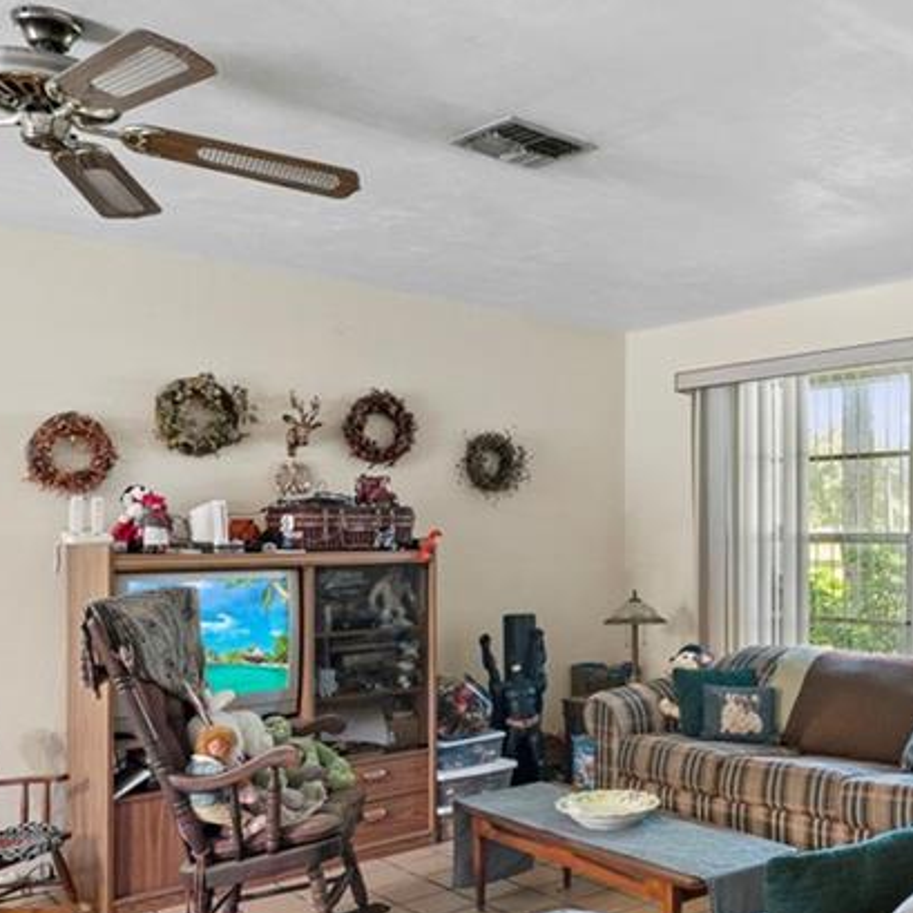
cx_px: 750
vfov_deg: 48.0
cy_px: 565
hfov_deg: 45.6
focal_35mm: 34
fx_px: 1015
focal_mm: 16
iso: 320
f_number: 9
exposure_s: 10
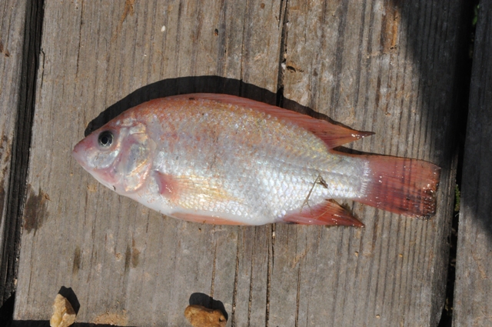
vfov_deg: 12.1
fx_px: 1536
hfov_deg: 18.2
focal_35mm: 112
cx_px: 246
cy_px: 164
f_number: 22
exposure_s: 1/2000
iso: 1600
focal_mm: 75
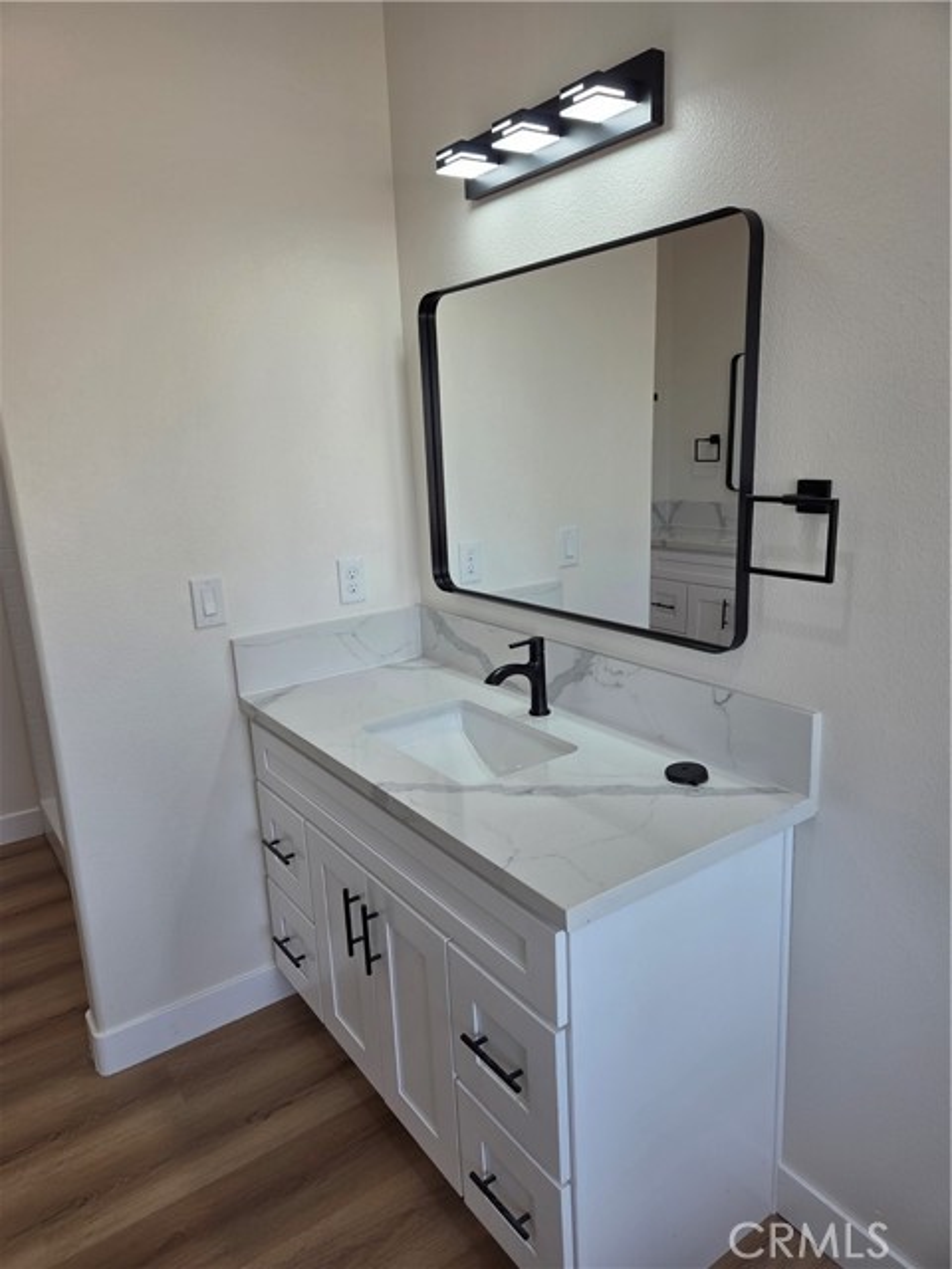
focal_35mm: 23
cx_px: 476
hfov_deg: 58.9
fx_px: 843
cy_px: 634
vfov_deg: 73.9
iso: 40
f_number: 1.8
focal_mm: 5.4
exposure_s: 1/120
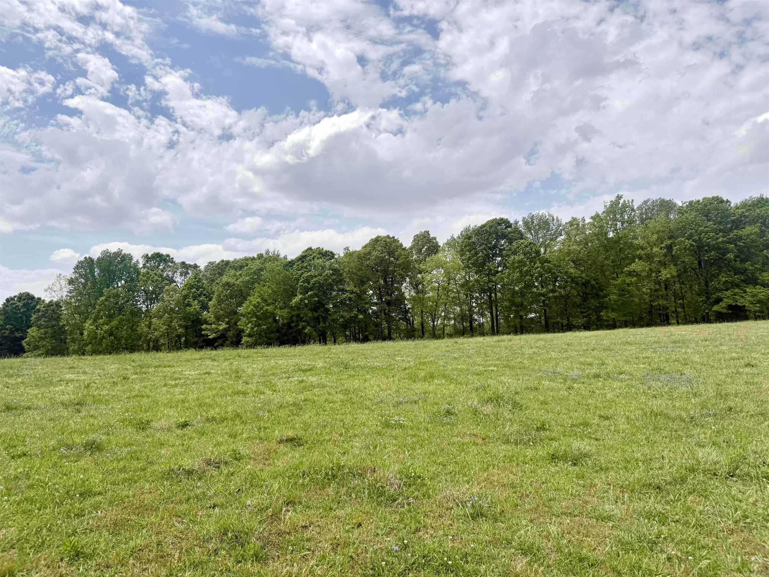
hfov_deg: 71.6
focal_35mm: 24
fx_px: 533
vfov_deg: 56.8
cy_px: 288
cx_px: 384
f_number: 1.78
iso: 80
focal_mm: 6.76
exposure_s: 1/9091
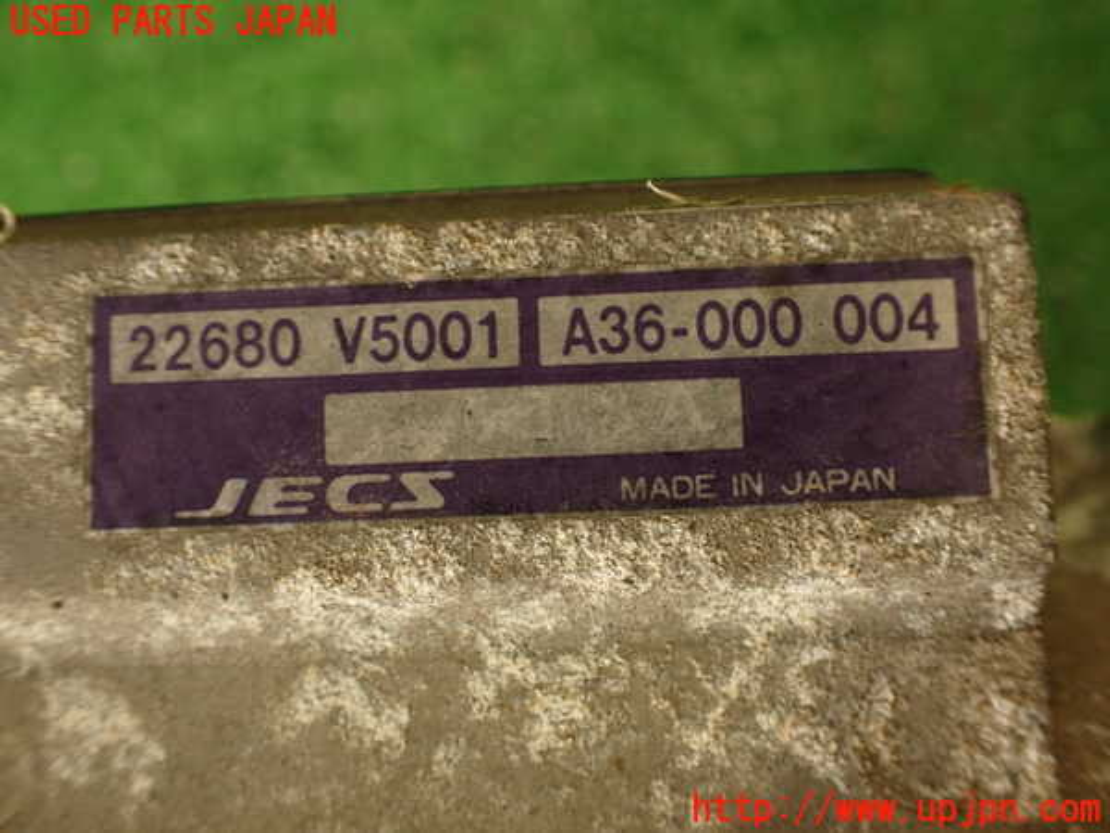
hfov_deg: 56.8
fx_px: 1026
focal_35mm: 32
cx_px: 555
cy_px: 416
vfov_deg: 44.2
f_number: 2.4
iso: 200
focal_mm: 5.79
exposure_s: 1/60
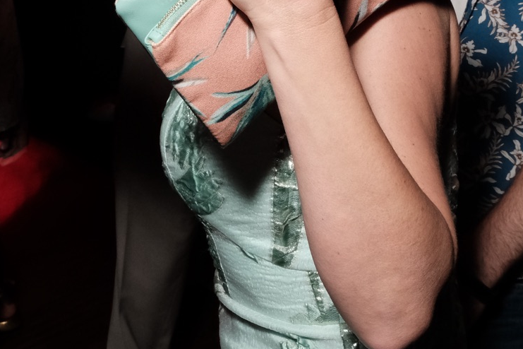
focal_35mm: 70
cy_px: 54
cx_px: 200
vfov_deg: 19.2
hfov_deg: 28.8
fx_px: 1017
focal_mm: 18
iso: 2500
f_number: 11
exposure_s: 1/30
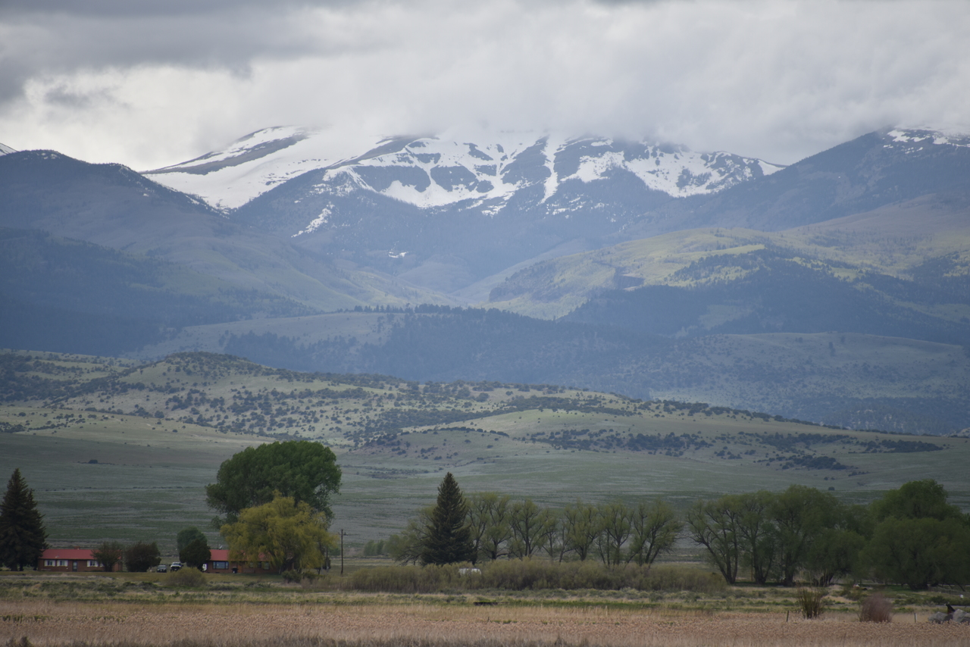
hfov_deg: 6.9
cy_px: 324
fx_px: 8085
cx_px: 485
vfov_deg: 4.6
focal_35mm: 300
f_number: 5.6
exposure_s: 1/640
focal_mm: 300
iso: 125
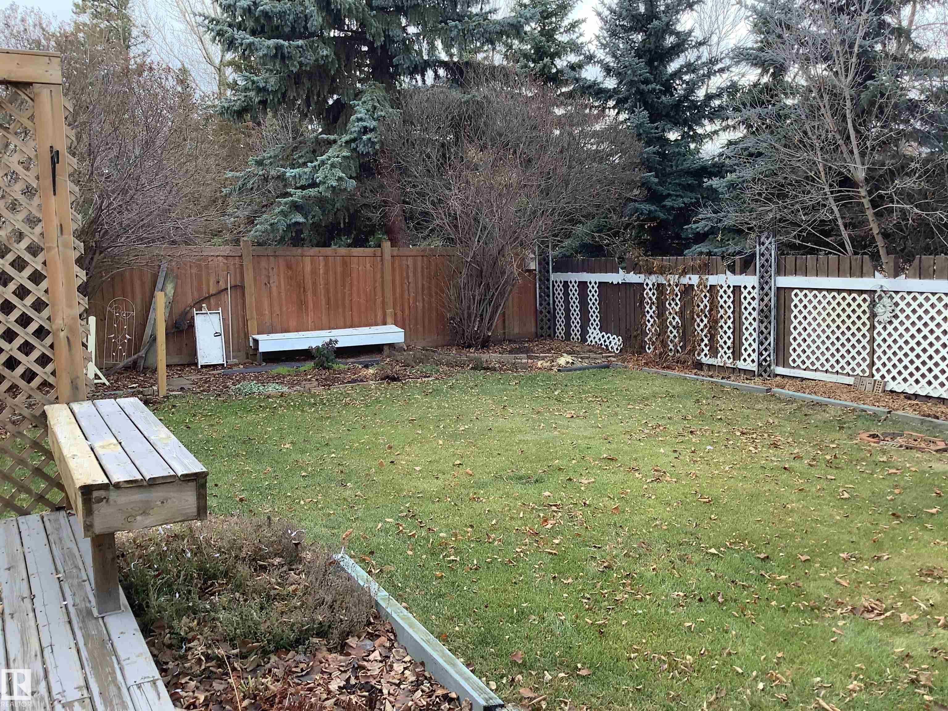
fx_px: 849
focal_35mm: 31
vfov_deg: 45.4
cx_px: 474
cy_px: 356
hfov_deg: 58.4
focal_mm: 3.3
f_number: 2.4
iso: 64
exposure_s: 1/120
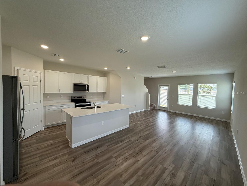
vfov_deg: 85.7
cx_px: 124
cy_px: 93
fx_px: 100
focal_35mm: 14
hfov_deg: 102.1
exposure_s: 1/120
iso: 125
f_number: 2.2
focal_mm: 2.22
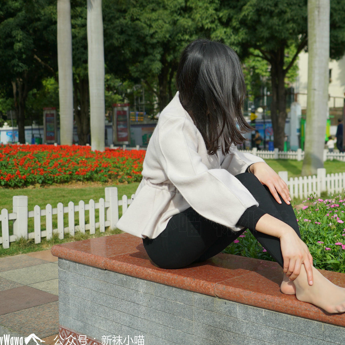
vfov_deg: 42.8
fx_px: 440
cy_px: 175
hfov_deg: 41.9
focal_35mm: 39
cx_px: 245
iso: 100
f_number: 4
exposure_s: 1/1250
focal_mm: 30
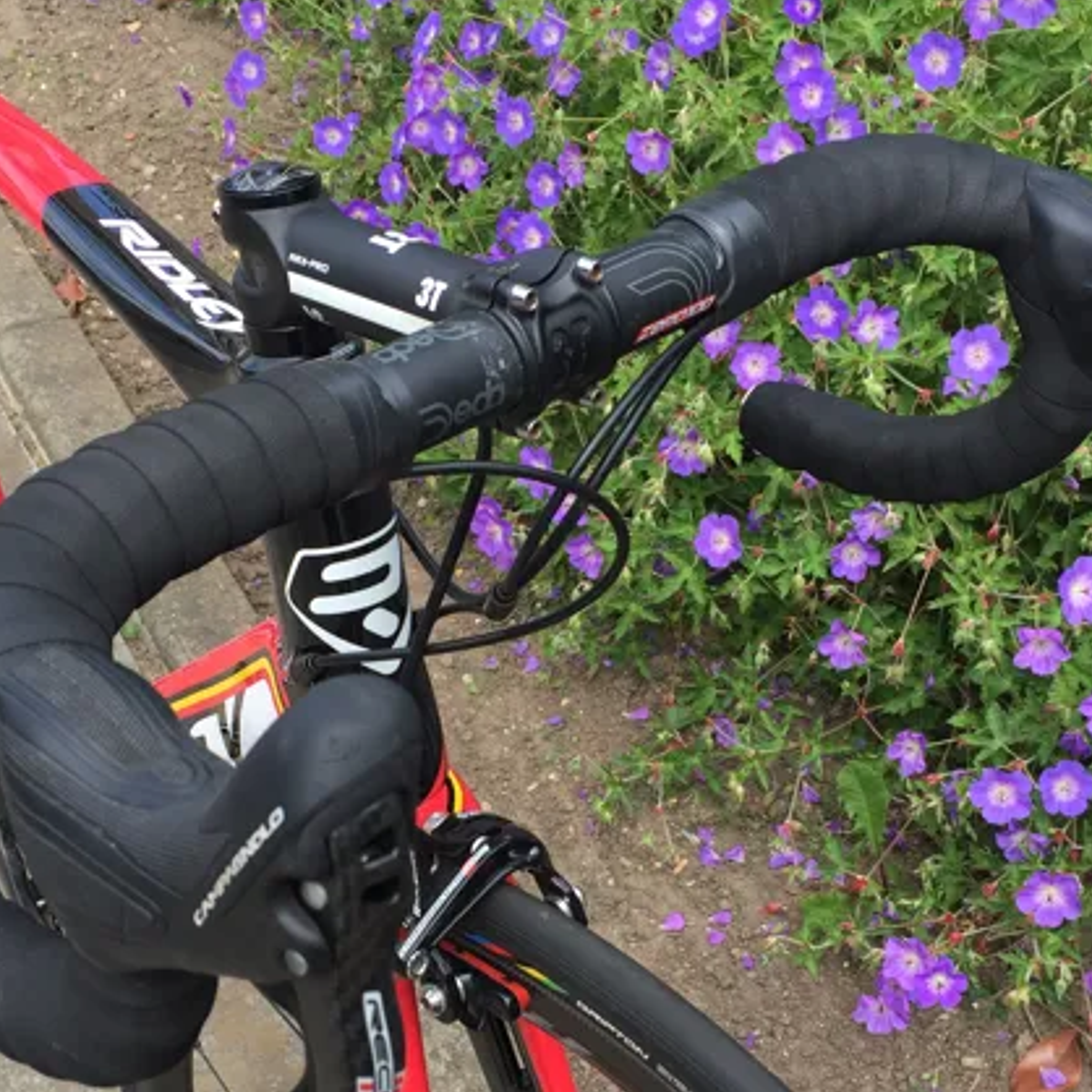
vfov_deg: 34.5
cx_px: 559
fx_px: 1749
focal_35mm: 49
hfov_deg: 34.7
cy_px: 687
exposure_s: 1/565
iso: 32
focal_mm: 4.15
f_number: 2.2
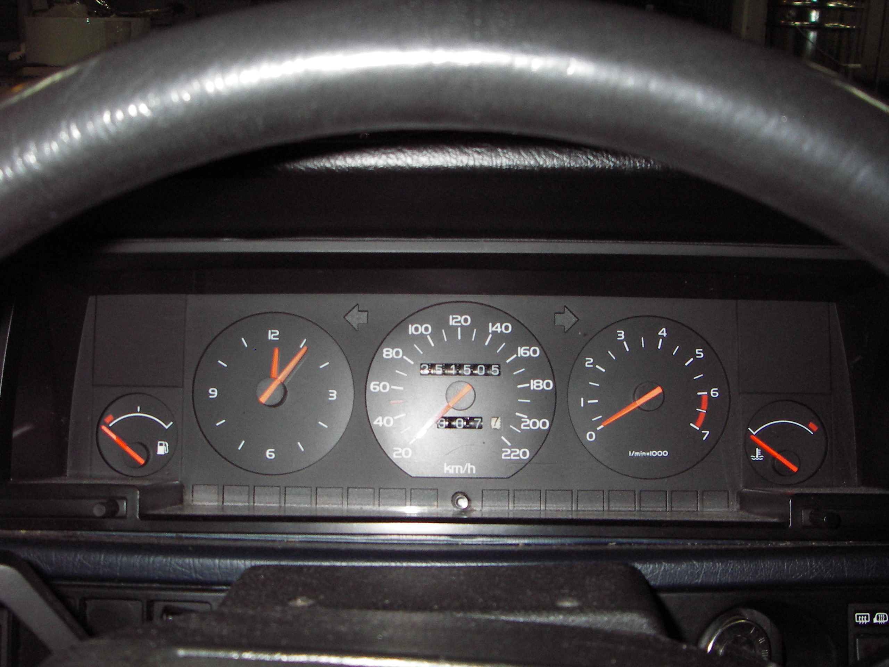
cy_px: 334
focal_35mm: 38
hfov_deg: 49.0
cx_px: 444
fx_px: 976
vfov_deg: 37.7
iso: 100
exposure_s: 1/30
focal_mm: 6.3
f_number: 3.3
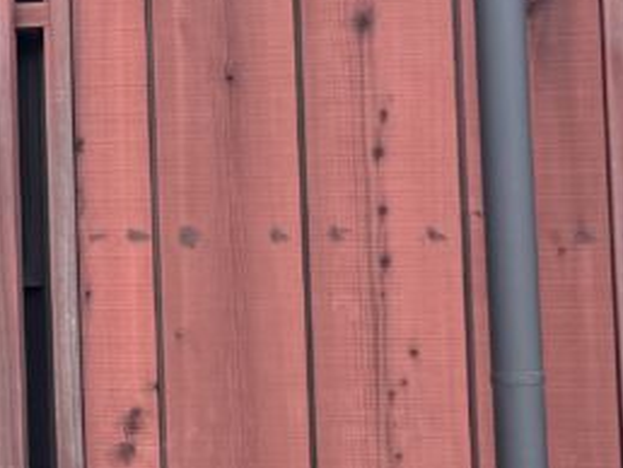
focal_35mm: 119
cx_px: -679
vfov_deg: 12.4
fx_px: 2144
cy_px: 99
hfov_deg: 13.7
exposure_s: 1/707
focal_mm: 6.76
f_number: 1.78
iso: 80
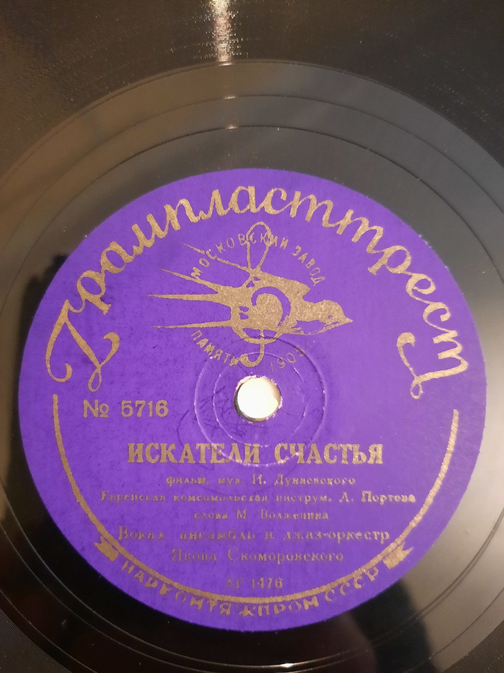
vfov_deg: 69.4
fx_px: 485
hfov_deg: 54.9
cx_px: 252
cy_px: 336
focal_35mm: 25
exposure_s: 1/20
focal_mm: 4.6
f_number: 2
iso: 800
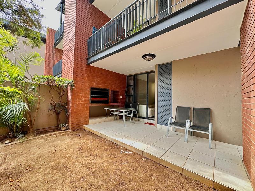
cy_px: 96
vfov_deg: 85.7
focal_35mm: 14
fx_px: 103
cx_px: 128
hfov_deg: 102.1
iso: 40
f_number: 2.2
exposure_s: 1/127
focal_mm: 2.22
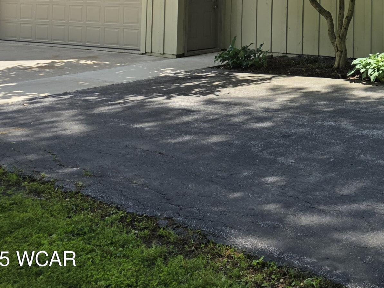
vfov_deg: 22.9
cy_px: -71
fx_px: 643
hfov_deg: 29.6
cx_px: 432
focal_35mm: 58
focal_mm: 6.3
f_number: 1.7
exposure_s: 1/3211
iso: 80
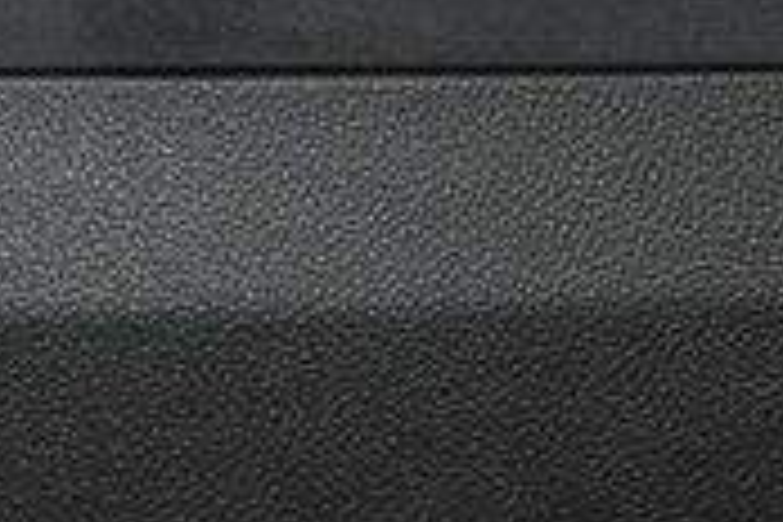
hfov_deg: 5.3
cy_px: -304
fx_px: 8417
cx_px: 148
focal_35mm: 387
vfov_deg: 3.5
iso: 1600
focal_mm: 70
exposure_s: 1/100
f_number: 4.5
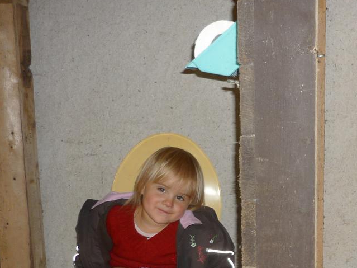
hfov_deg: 29.7
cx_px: 330
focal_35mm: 62
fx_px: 639
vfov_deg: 23.0
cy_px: 245
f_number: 2.8
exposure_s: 1/30
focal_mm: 5.5
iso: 100
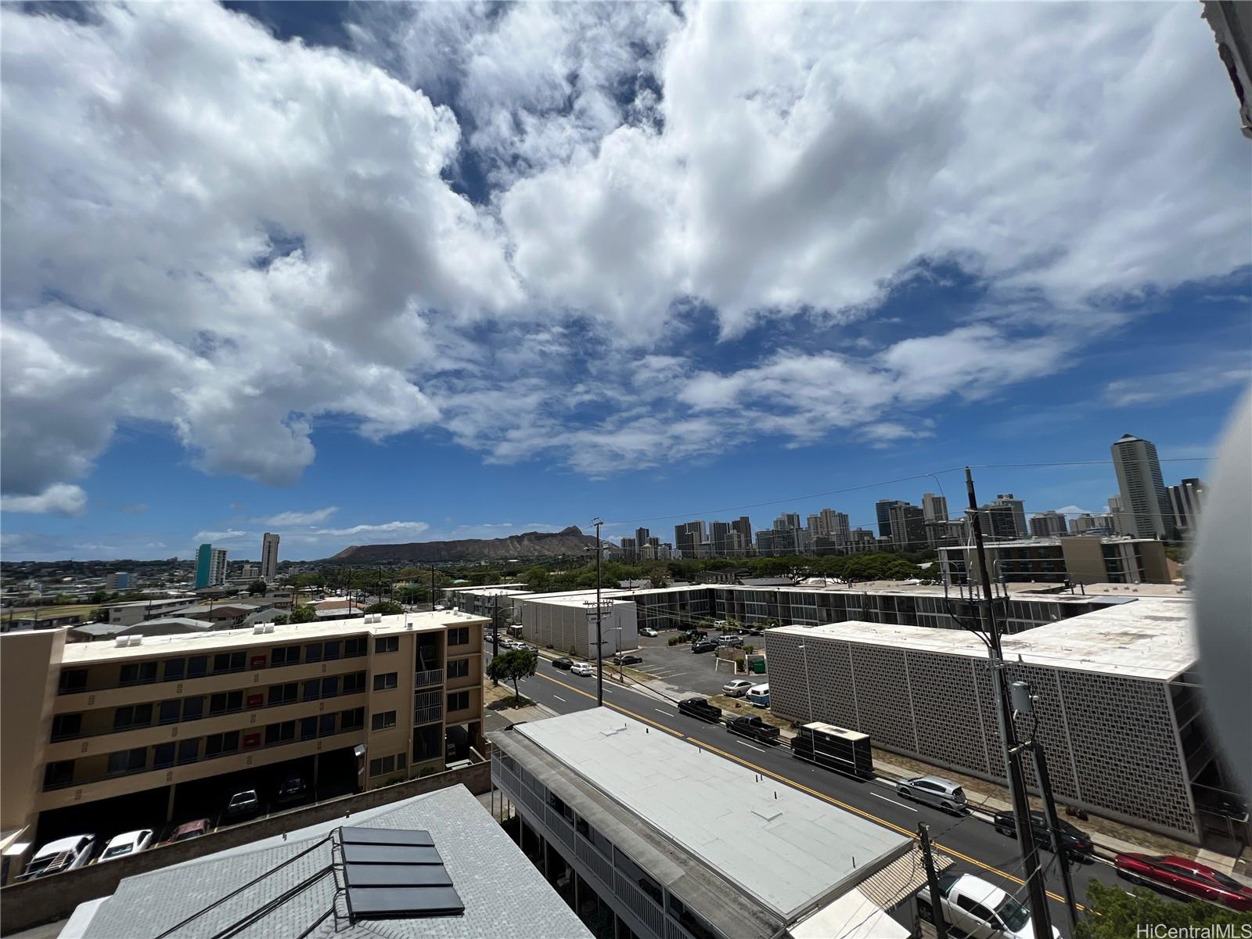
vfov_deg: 89.9
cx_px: 626
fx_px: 470
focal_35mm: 13
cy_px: 470
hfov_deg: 106.2
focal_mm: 1.57
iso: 32
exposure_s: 1/4065
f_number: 1.8
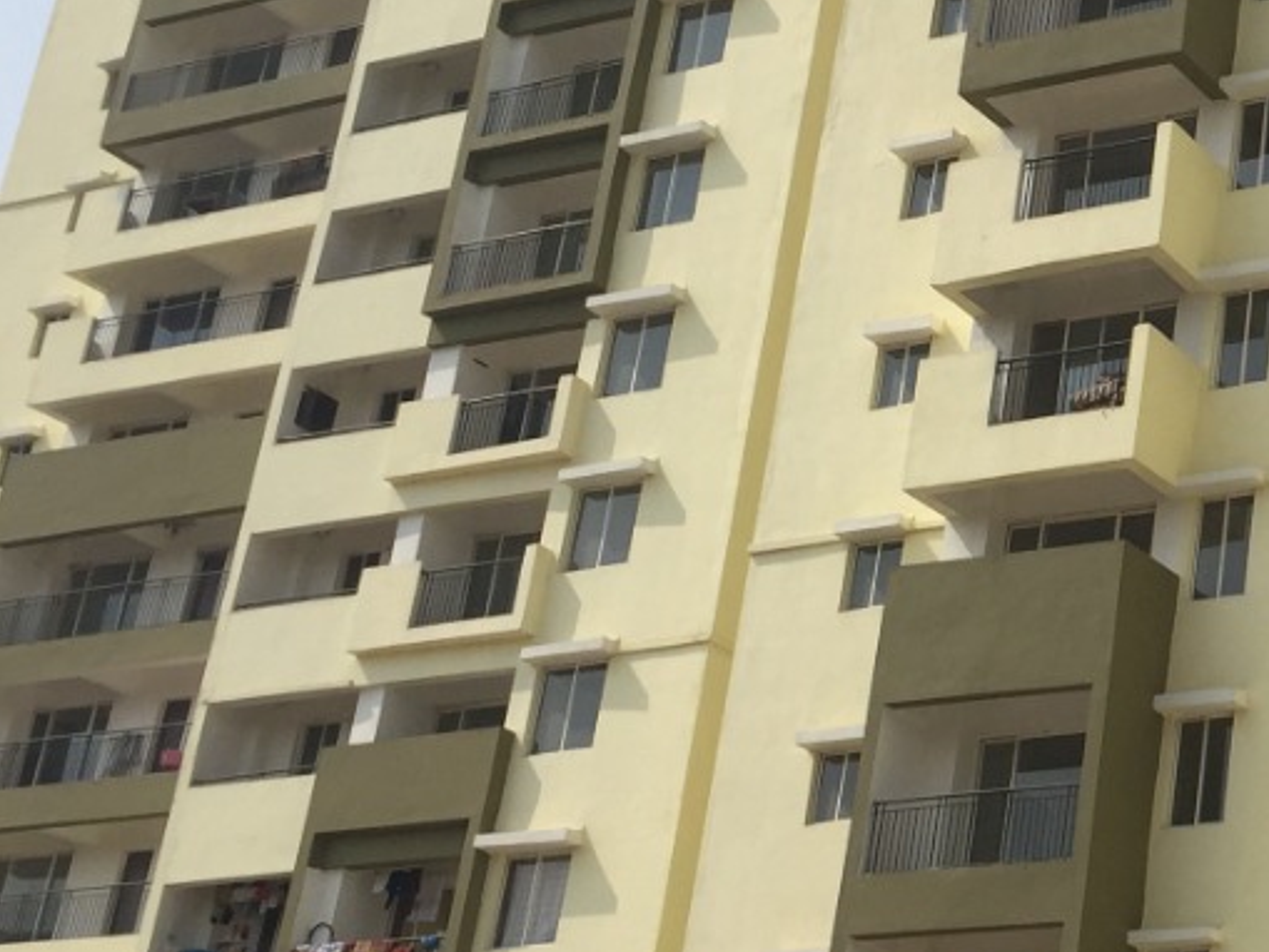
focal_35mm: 82
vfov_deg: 18.0
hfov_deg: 22.1
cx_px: 1513
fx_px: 3007
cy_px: 381
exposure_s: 1/3597
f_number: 2.2
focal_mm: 4.15
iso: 32
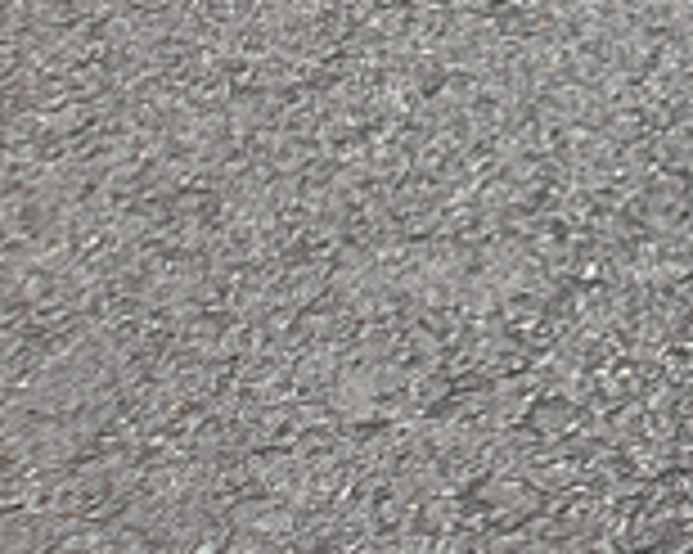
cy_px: -937
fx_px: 3382
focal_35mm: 165
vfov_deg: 8.3
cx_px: 2232
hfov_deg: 9.0
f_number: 2.4
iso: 50
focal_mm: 4.3
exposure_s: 1/60
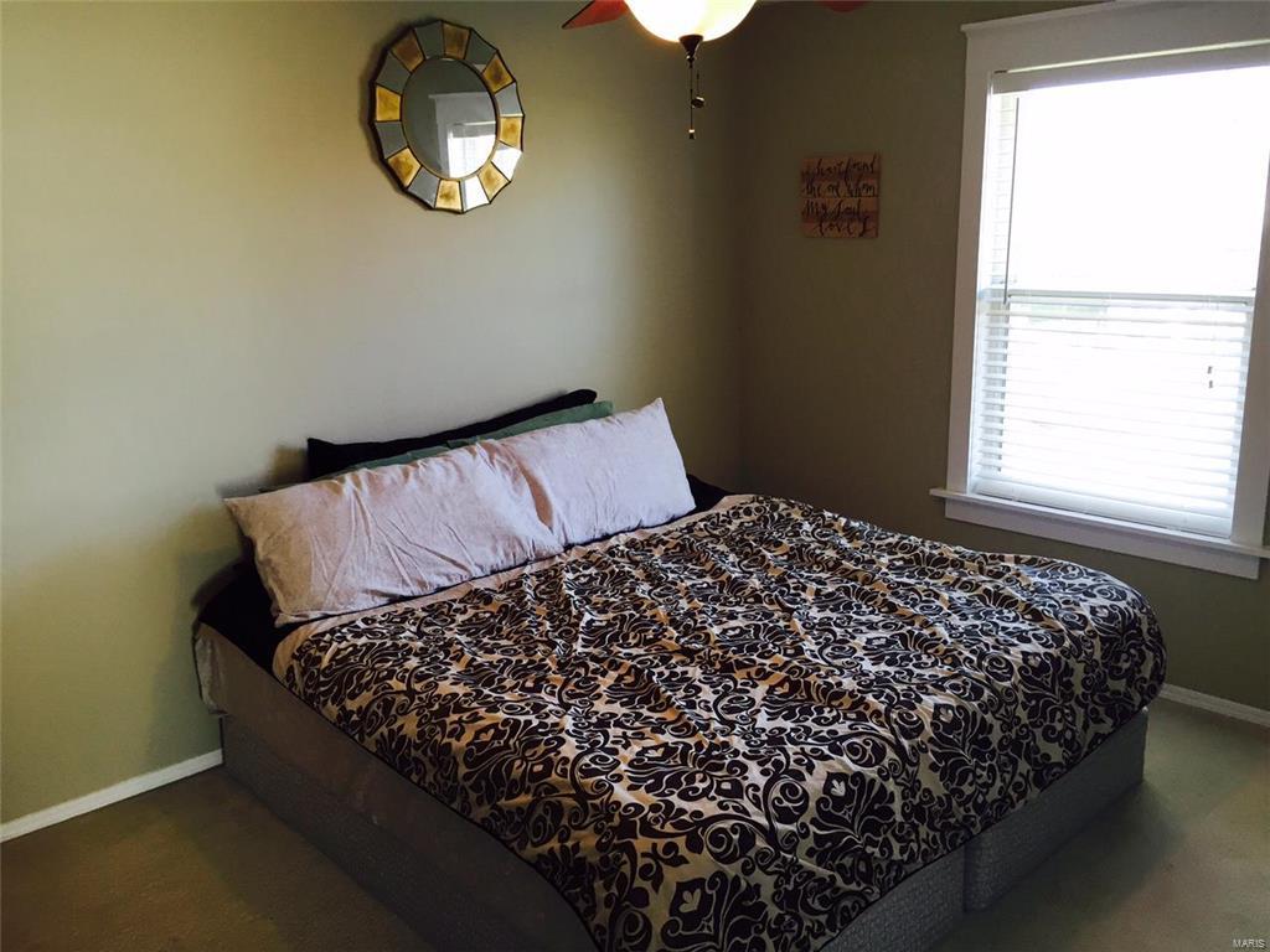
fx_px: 1064
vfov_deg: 48.2
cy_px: 476
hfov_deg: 61.7
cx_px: 635
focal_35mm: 29
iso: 32
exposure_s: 1/30
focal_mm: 4.15
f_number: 2.2
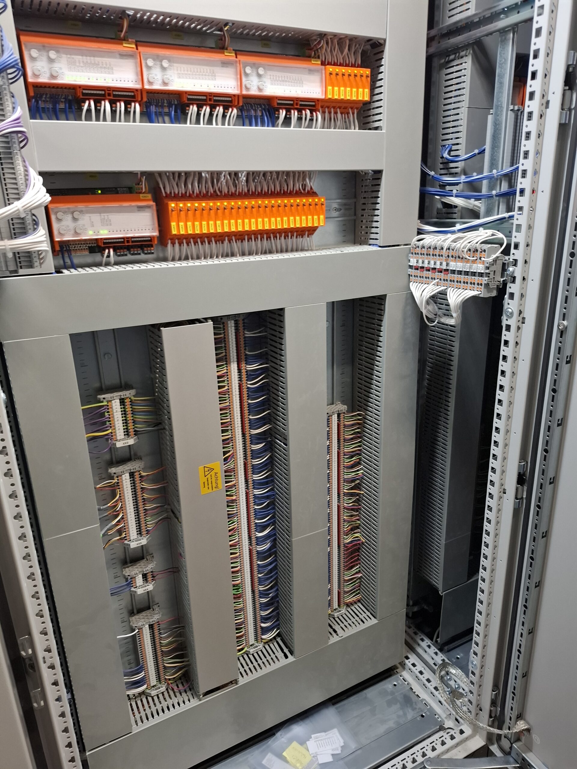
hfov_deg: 58.9
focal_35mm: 23
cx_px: 288
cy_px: 384
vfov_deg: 73.9
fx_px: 511
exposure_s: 1/33
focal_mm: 5.54
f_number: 1.8
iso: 250
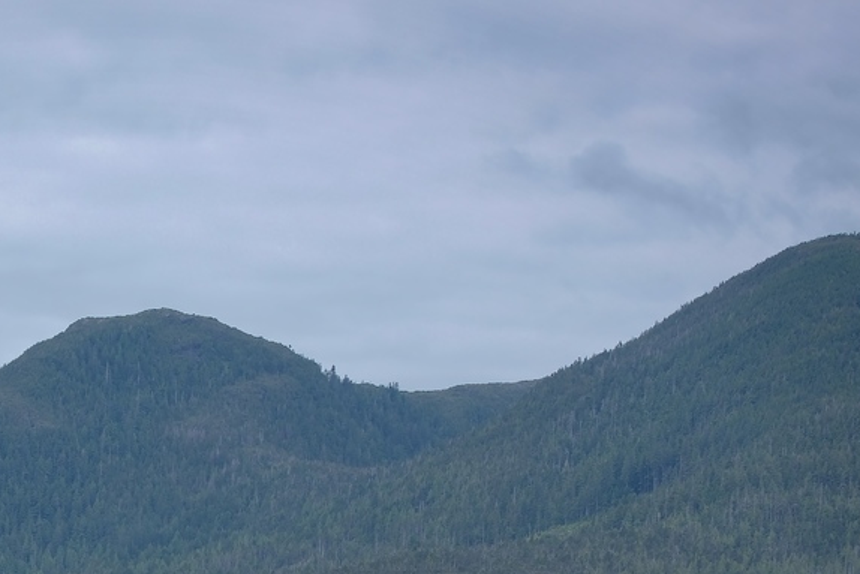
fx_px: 3727
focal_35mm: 156
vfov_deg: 8.7
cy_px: 592
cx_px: 109
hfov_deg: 13.1
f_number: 7.1
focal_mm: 70
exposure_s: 1/200
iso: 100
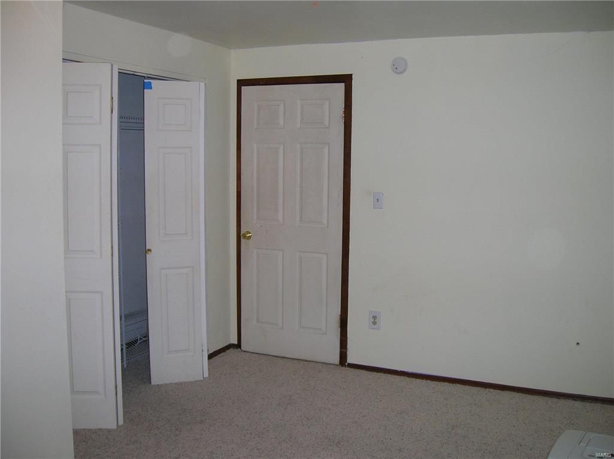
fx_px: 602
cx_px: 307
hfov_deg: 54.0
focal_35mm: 34
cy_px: 230
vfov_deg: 41.7
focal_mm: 5.7
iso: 70
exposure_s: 1/60.1
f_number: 2.9
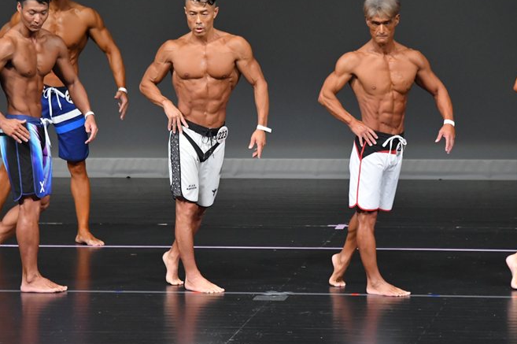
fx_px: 5080
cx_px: 216
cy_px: 154
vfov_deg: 3.9
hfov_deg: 5.8
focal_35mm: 354
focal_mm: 200
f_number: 5.6
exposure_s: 1/400
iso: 4000
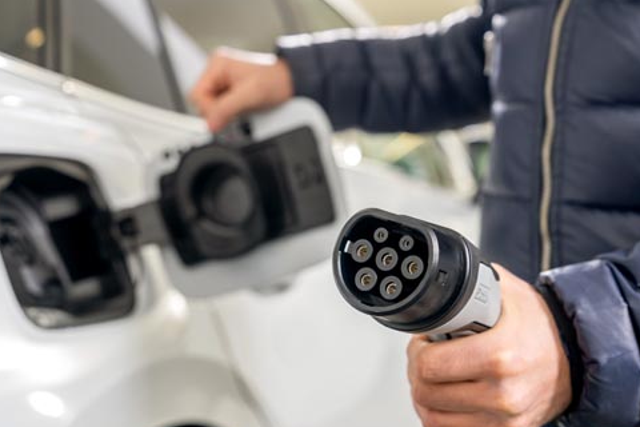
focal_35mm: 68
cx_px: 271
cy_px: 258
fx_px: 1209
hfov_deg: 29.6
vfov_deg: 20.0
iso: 200
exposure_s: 1/80
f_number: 4
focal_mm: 51
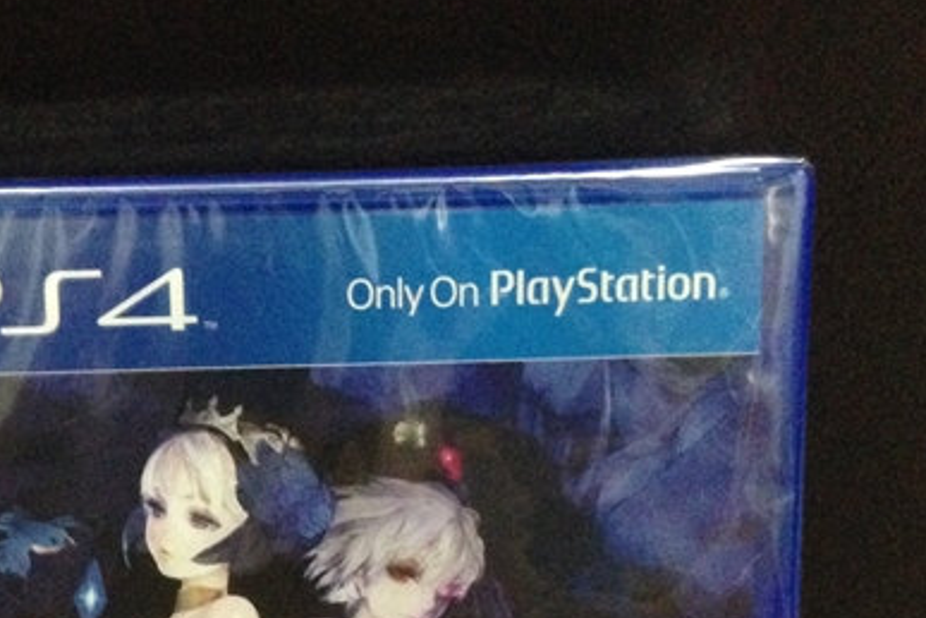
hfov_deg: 28.2
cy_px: 613
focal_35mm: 71
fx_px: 1826
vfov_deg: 18.7
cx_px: 275
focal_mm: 4.12
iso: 800
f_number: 2.4
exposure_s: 1/15
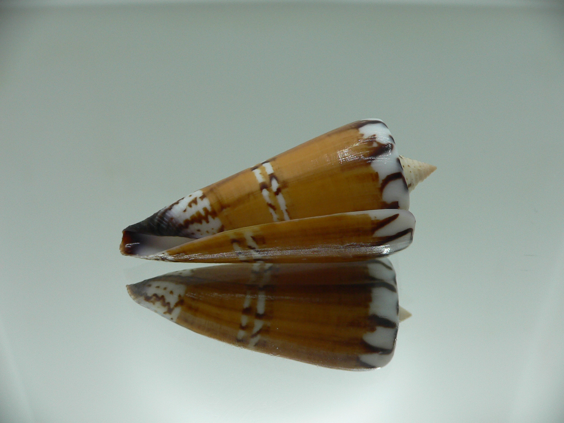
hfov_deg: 52.6
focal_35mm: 35
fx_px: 570
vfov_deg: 40.7
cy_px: 212
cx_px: 282
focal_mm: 4.6
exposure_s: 1/80
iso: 80
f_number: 2.8
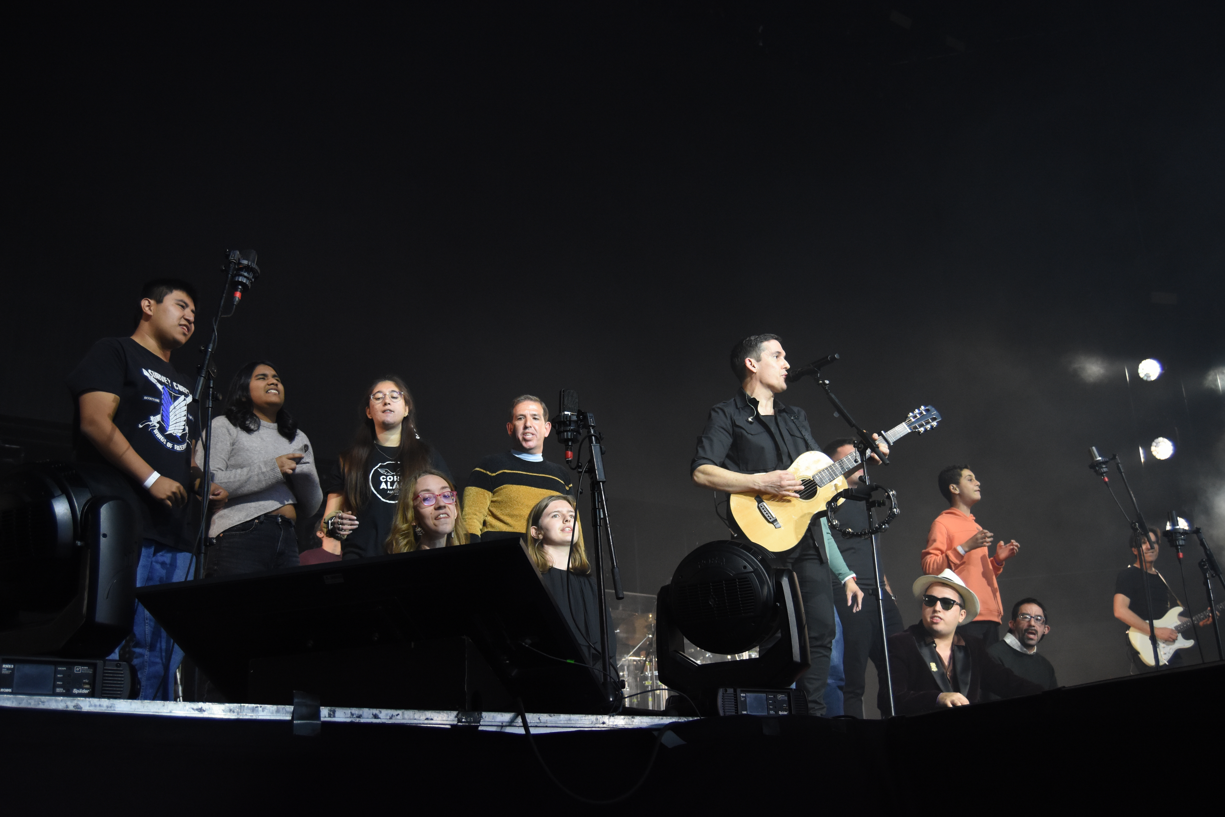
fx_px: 1225
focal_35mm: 36
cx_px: 612
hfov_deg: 53.1
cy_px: 408
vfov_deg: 36.9
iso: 1250
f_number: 3.8
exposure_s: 1/500
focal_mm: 24
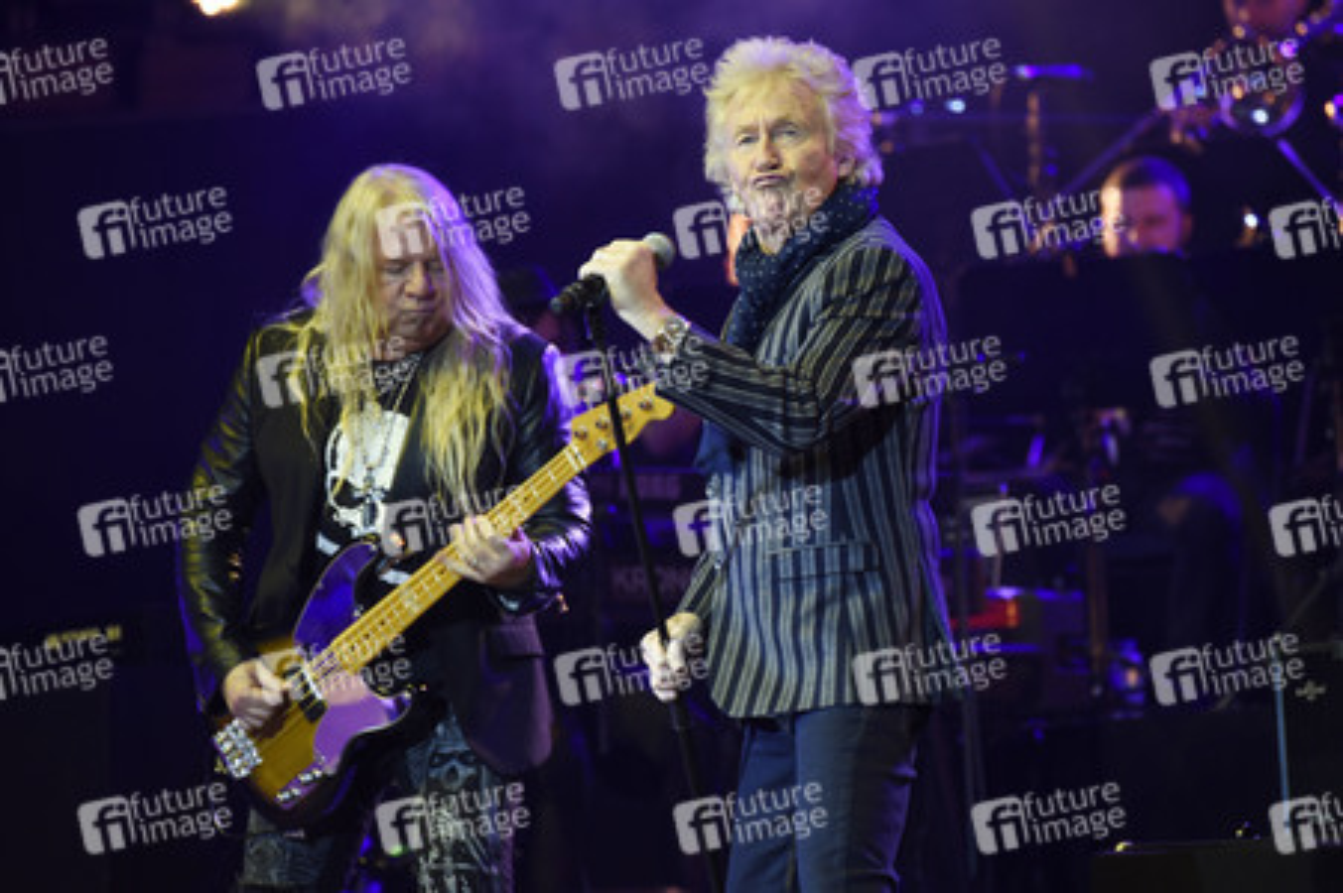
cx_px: 672
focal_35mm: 260
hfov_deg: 7.9
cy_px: 446
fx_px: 9692
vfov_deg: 5.3
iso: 1250
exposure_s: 1/60
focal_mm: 260
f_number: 6.3
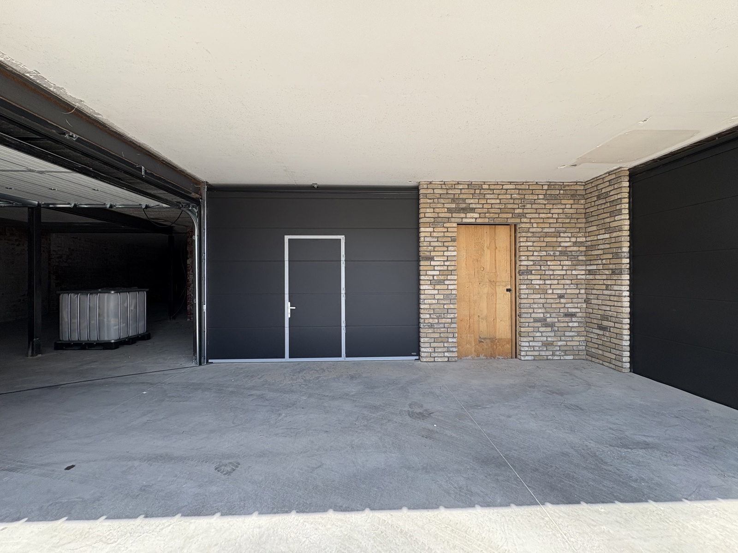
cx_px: 369
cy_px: 276
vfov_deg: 85.7
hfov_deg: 102.1
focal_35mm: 14
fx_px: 298
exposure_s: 1/203
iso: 40
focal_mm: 2.22
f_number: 2.2
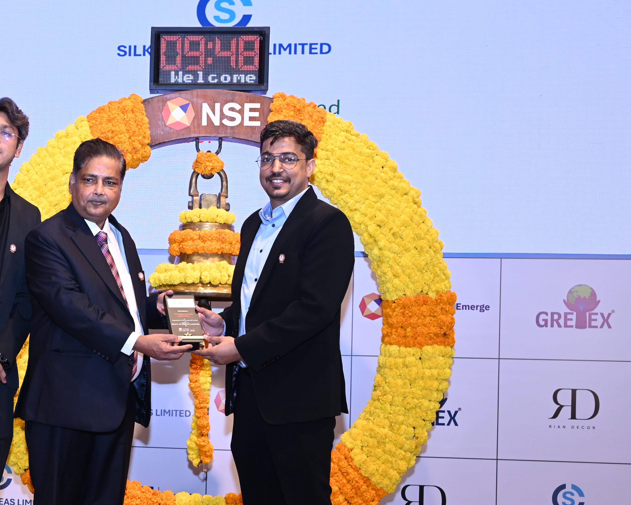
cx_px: 72
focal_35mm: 60
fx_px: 1120
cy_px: 317
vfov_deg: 25.3
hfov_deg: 30.2
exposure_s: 1/125
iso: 1600
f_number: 5.6
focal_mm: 33
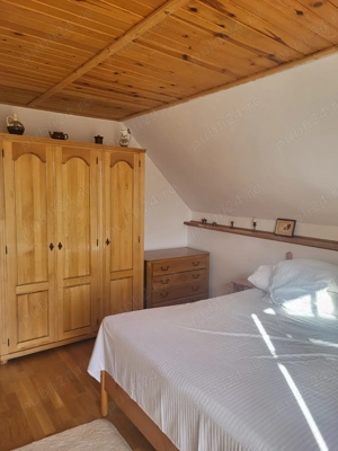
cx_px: 169
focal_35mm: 26
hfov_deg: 53.1
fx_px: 338
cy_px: 226
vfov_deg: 67.3
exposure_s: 1/101
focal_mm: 5.4
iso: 50
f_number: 1.8
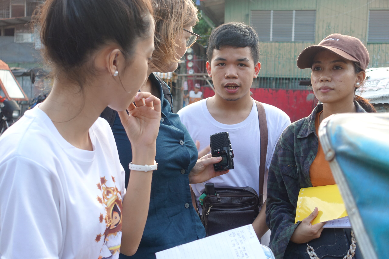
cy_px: 130
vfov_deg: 31.2
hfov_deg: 45.4
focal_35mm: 43
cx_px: 194
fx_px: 465
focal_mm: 15.74
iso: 125
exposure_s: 1/200
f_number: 2.8
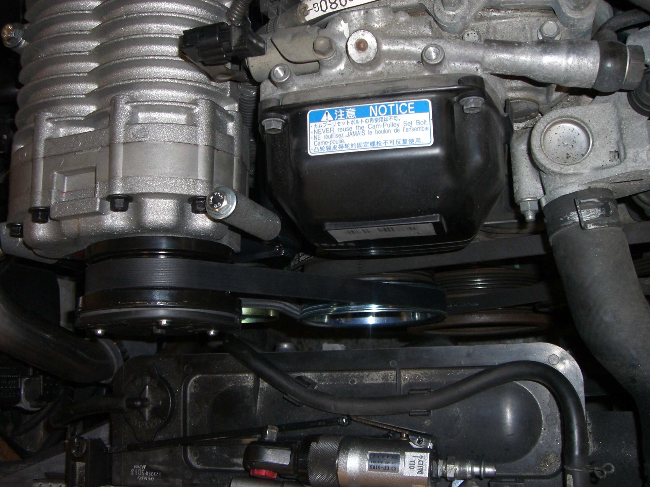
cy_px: 244
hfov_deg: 49.0
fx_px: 714
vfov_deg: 37.7
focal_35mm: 38
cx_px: 325
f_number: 2.7
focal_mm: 6.2
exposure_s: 1/60
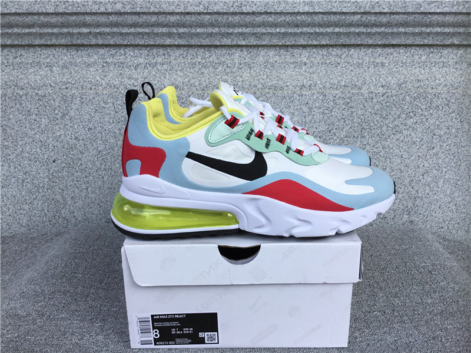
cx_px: 236
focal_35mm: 31
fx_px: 422
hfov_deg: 58.4
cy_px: 176
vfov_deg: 45.4
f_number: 2.4
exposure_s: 1/522
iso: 25
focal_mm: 3.3
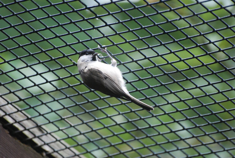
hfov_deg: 4.6
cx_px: 118
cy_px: 79
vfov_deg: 3.1
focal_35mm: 450
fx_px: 2941
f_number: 5.6
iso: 1000
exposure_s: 1/250
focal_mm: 300
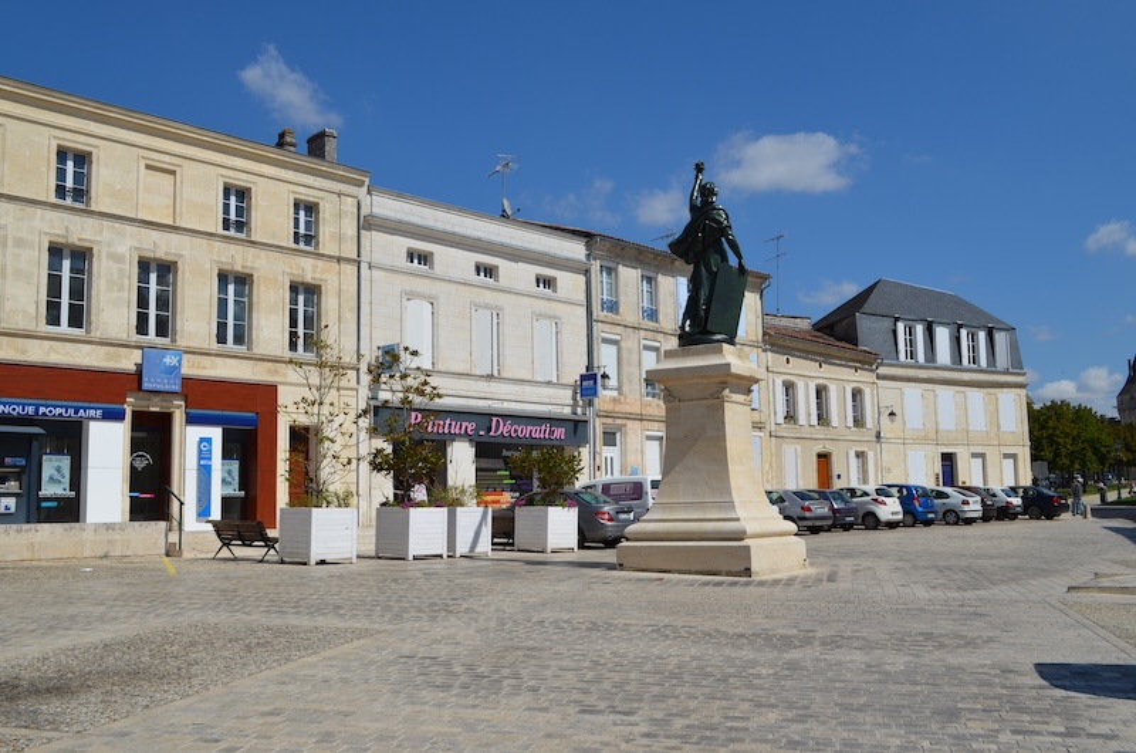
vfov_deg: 36.7
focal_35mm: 36
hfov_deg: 53.2
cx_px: 568
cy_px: 376
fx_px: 1134
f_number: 10
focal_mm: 24
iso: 100
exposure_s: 1/400
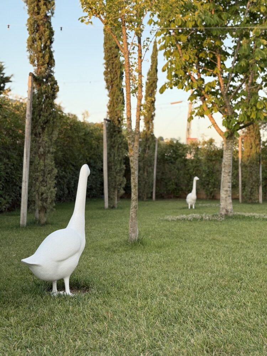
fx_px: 494
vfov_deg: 39.7
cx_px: 134
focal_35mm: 48
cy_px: 178
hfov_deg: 30.3
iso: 80
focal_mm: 6.76
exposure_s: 1/346
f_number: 1.78
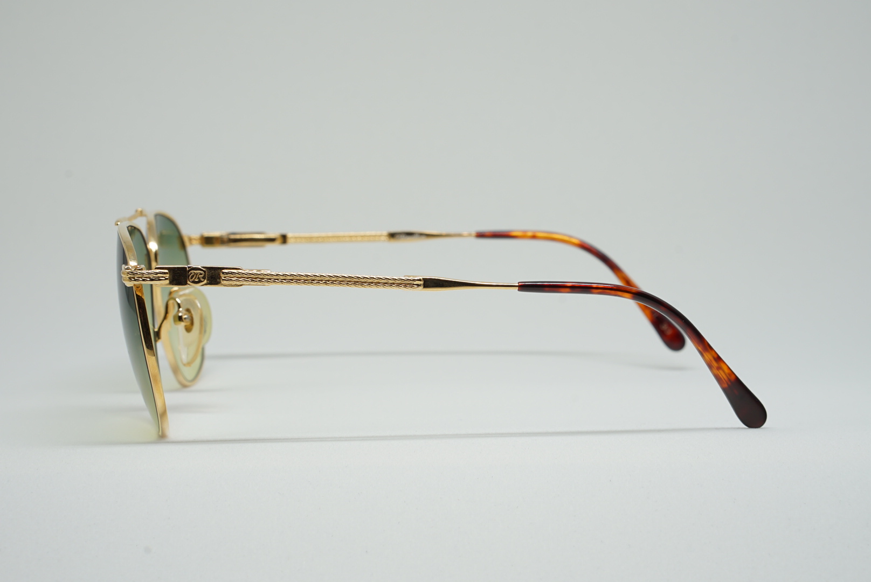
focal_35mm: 75
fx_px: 1816
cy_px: 291
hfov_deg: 27.0
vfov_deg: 18.2
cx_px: 436
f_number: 11
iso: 100
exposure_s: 1/2.5
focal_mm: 50
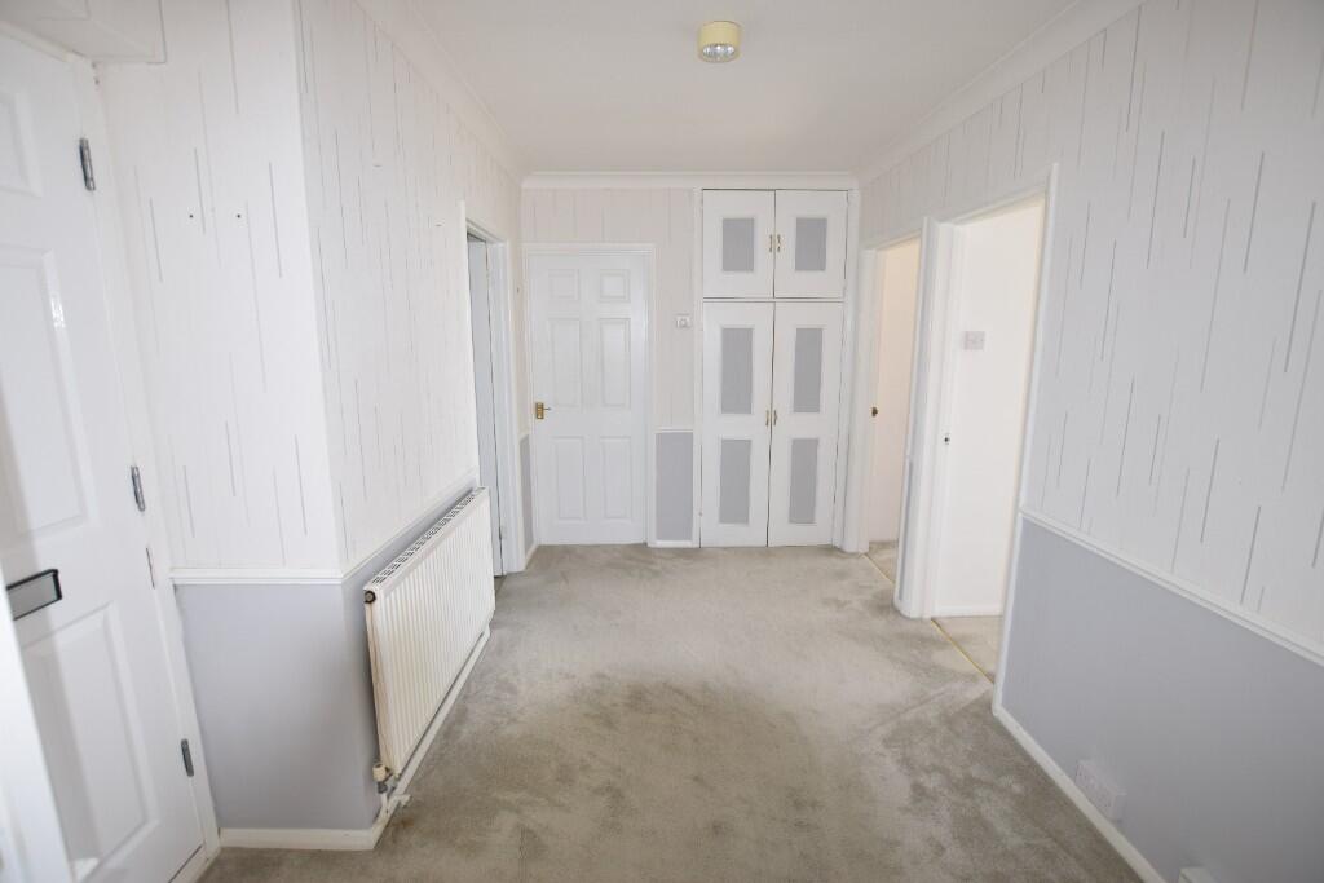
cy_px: 442
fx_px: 607
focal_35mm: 16
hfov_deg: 95.0
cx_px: 662
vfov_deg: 72.1
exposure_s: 1/60
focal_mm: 11
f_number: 3.5
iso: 100
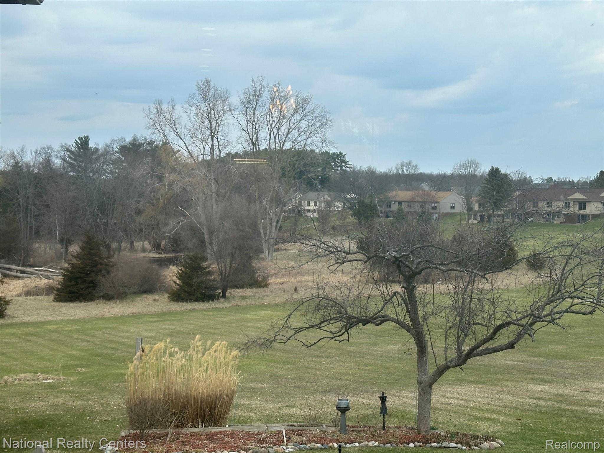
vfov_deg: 30.3
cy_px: 226
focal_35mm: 48
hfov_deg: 39.7
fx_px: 838
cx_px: 302
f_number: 1.78
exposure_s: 1/1041
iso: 64
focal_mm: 6.86
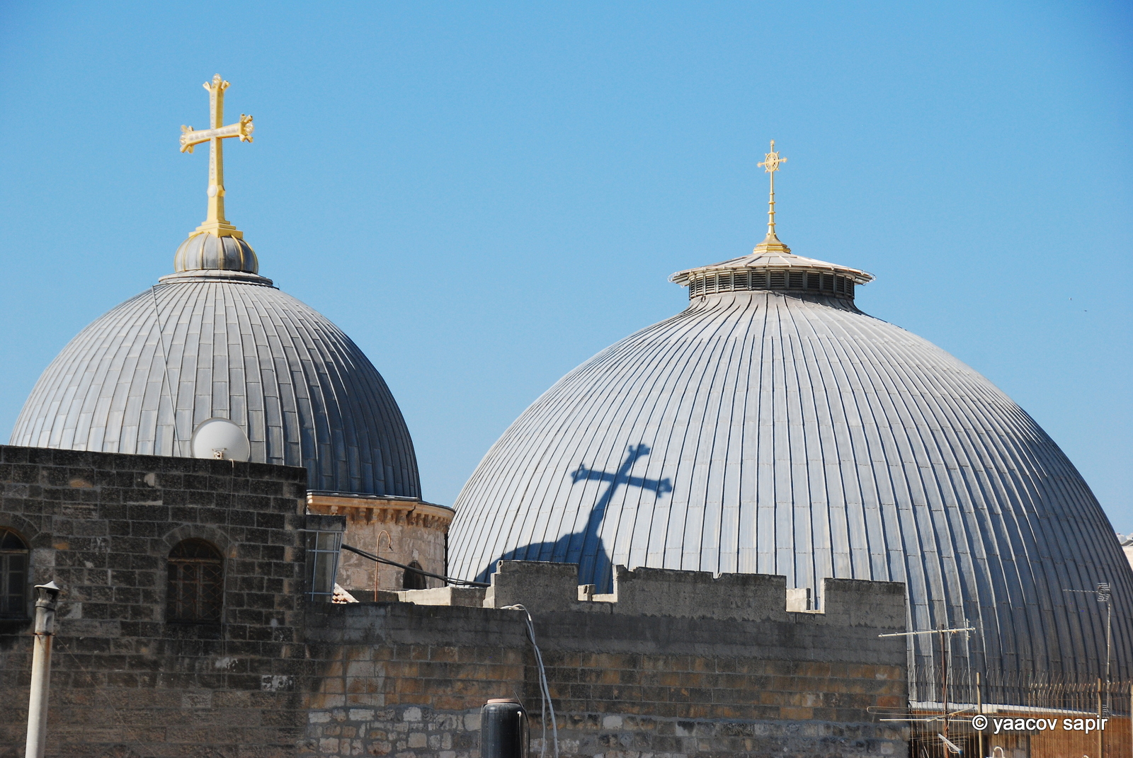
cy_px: 379
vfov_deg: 10.2
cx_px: 566
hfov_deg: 15.2
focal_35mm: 135
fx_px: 4254
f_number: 10
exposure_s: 1/1250
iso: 400
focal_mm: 90
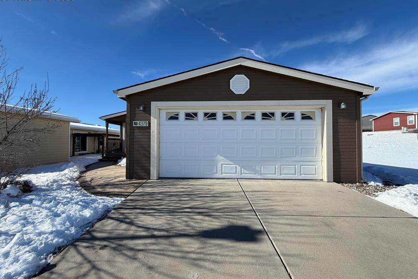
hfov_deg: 100.4
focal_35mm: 15
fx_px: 174
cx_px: 208
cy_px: 139
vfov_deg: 77.3
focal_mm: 2.22
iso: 20
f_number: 2.2
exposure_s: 1/1017
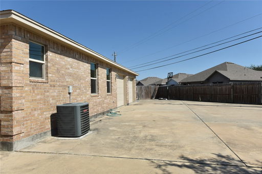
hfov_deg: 73.8
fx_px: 175
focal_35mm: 24
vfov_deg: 53.1
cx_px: 131
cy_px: 87
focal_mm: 24
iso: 200
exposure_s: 1/1000
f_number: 8
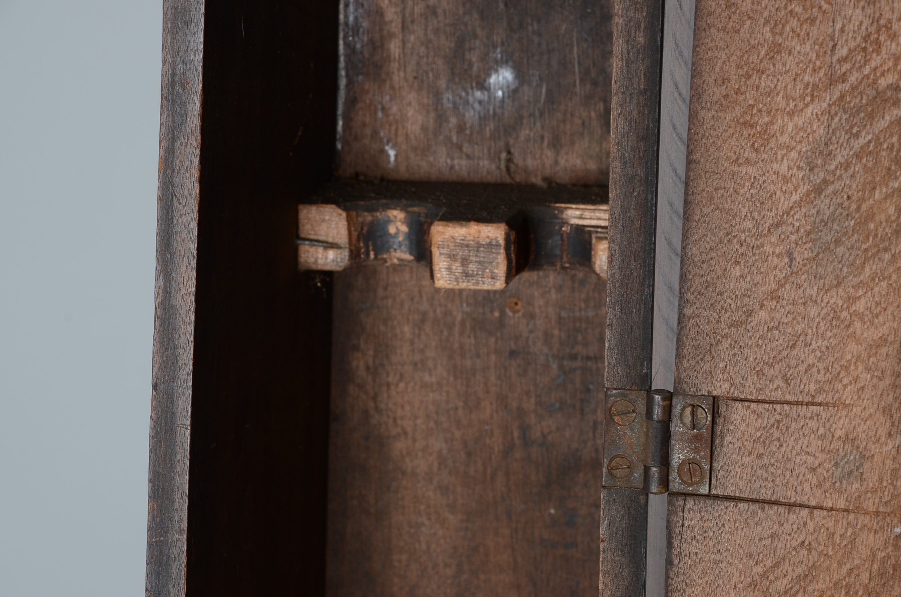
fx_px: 3671
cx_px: 450
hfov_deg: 14.0
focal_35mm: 147
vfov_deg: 9.3
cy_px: 298
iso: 250
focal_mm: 98
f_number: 10
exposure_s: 1/100
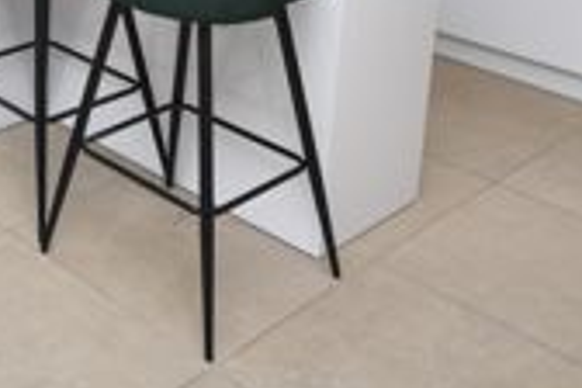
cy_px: -175
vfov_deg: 19.2
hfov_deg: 27.7
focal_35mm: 63
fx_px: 1018
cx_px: -130
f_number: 5
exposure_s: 1/250
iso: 400
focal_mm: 10
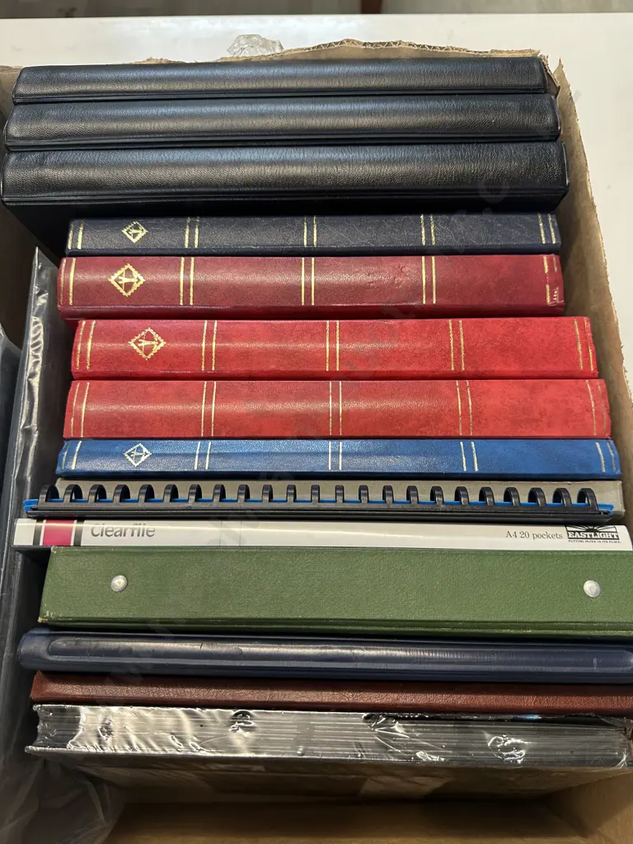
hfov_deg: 56.8
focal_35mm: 24
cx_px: 316
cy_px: 422
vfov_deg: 71.6
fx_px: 585
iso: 160
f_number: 1.78
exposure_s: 1/50
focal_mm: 6.86
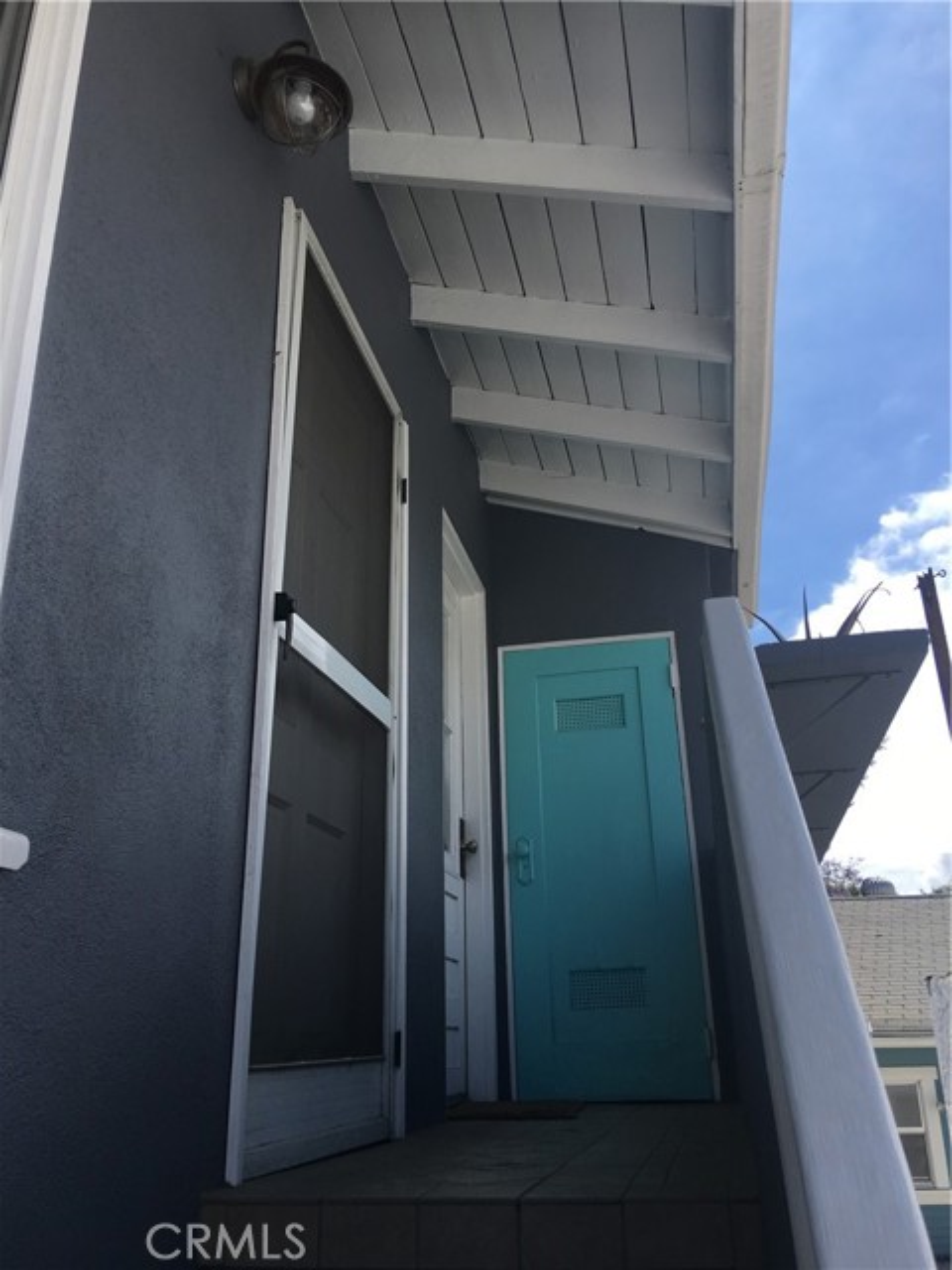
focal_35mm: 29
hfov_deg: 48.2
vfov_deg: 61.7
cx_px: 476
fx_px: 1063
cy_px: 635
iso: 25
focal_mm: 4.15
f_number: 2.2
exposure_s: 1/1374
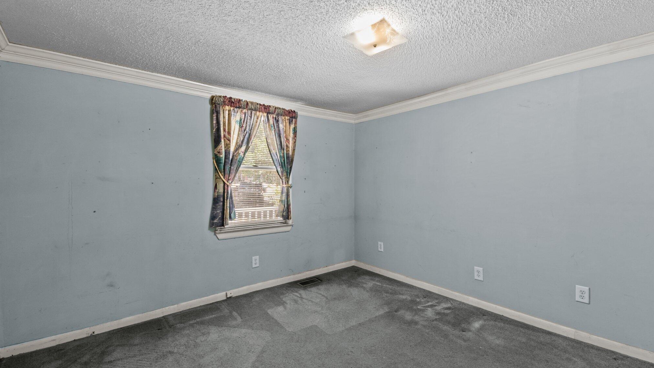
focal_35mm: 16
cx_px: 326
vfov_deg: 67.1
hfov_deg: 99.4
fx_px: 277
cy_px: 189
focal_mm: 15
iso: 400
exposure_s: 1/4
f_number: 6.3
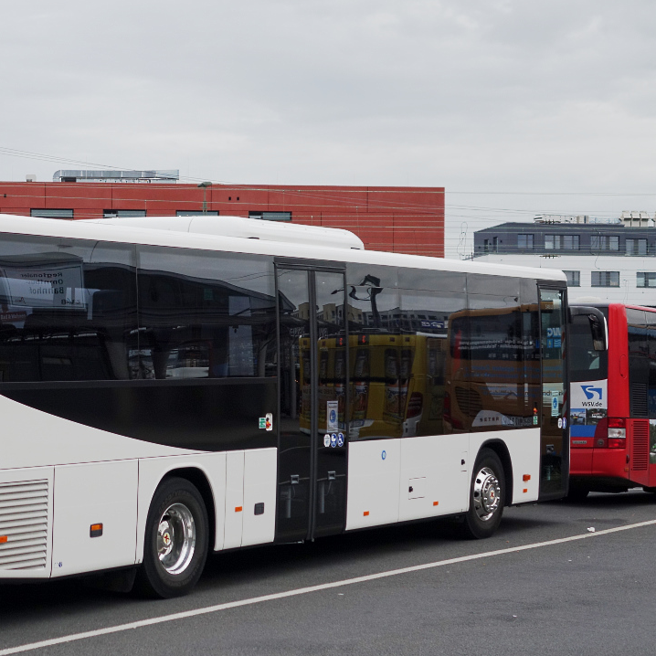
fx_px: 1887
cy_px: 324
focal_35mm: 88
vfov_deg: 19.7
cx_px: 130
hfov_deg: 19.5
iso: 125
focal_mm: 22.85
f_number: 2.8
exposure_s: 1/160
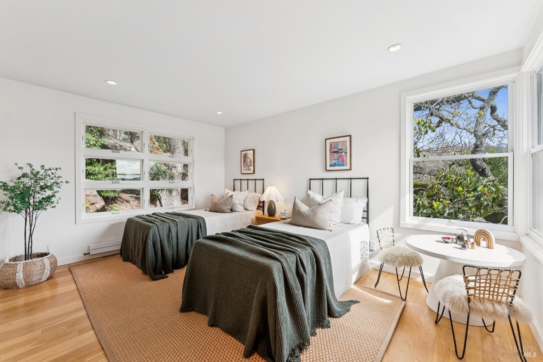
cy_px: 181
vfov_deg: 81.2
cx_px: 272
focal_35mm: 14
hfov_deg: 104.3
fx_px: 211
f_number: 6.3
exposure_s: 1/40
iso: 200
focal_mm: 14
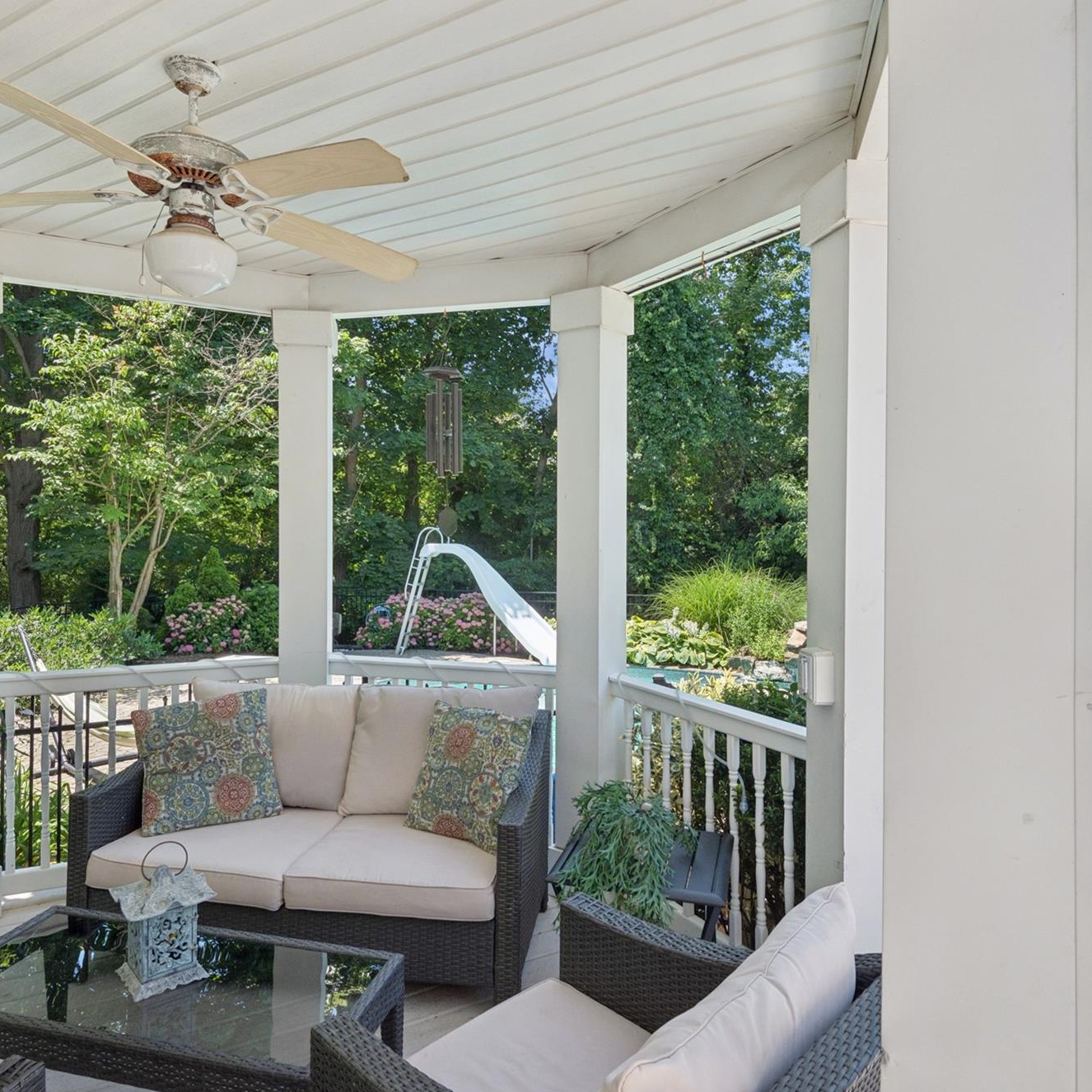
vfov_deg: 72.1
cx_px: 519
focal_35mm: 21
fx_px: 749
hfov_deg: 72.1
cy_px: 544
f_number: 9
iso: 200
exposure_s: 1/320
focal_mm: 16
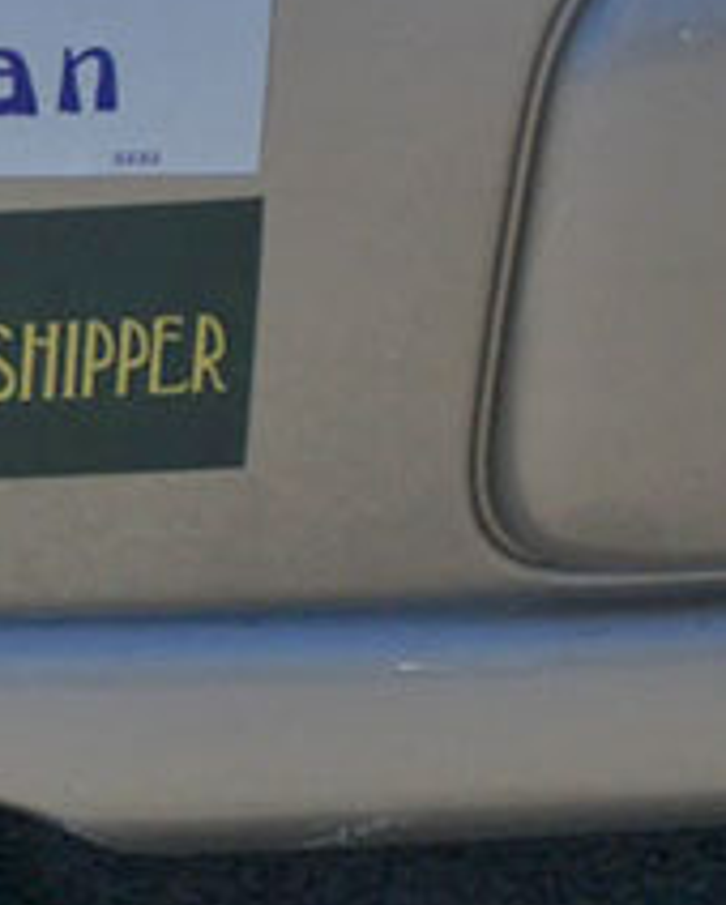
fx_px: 7831
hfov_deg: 5.3
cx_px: -318
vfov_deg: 6.6
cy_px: 64
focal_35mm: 292
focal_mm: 17.4
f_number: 4.8
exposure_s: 1/640
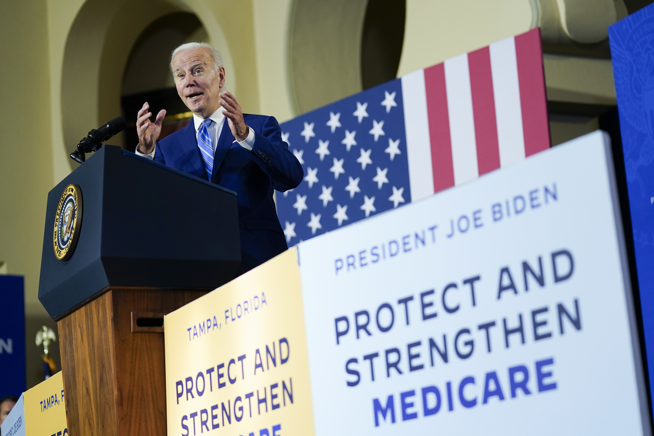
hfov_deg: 22.6
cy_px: 218
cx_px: 327
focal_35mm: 90
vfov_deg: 15.2
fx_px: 1635
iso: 1600
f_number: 2.8
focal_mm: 90
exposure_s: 1/500
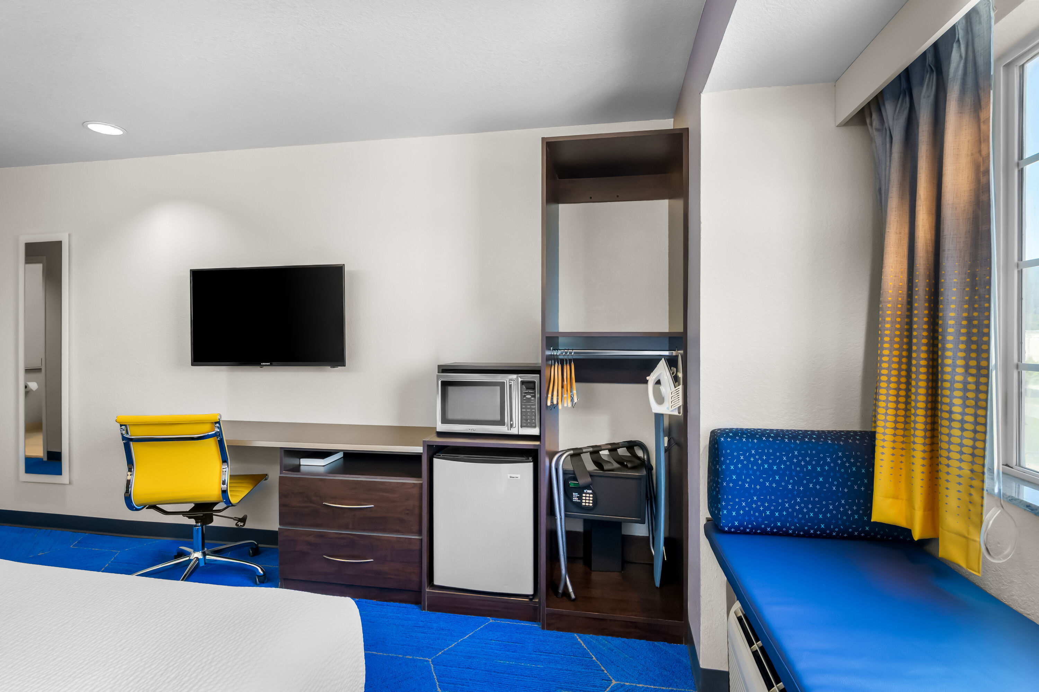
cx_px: 520
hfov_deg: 91.6
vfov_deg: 68.9
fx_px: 505
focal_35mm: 18
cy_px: 346
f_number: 8
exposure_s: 1/20
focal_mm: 17.5
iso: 4500
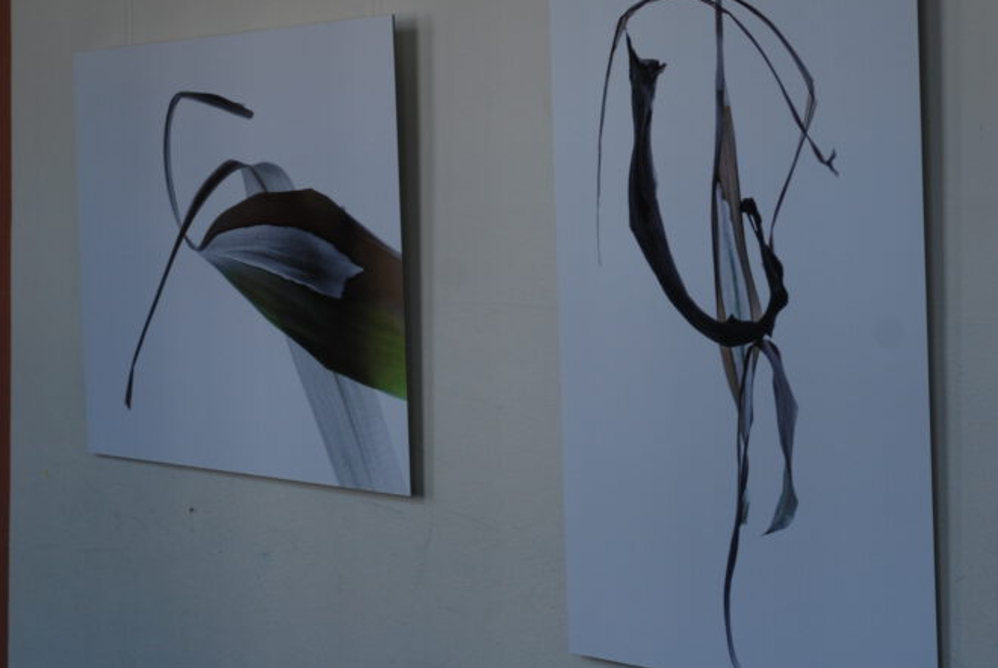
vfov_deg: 13.7
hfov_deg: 20.2
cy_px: 164
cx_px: 732
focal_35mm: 100
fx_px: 2776
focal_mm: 44
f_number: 5
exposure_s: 1/100
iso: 200
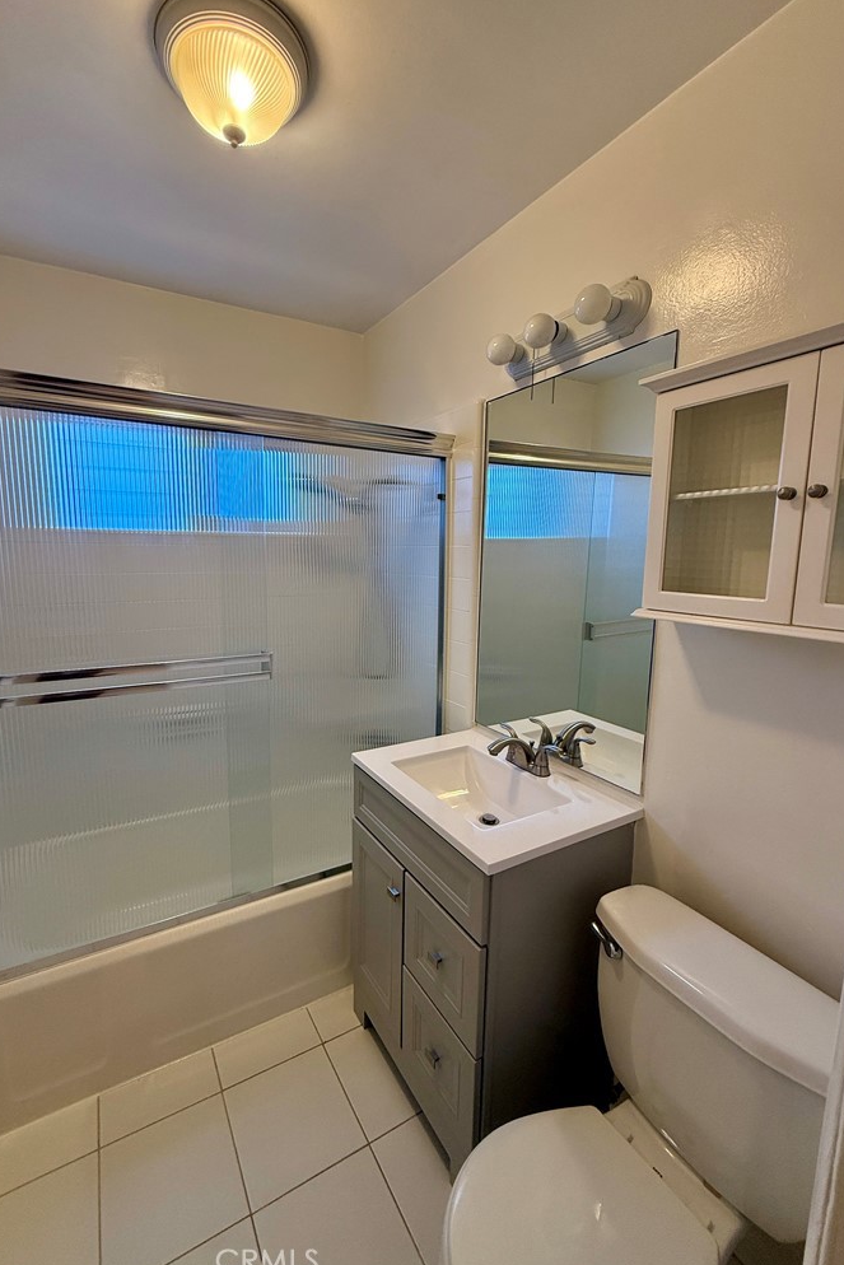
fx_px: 527
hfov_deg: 77.0
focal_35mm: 15
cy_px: 627
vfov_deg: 100.4
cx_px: 370
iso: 160
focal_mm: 2.22
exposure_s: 1/120
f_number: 2.2
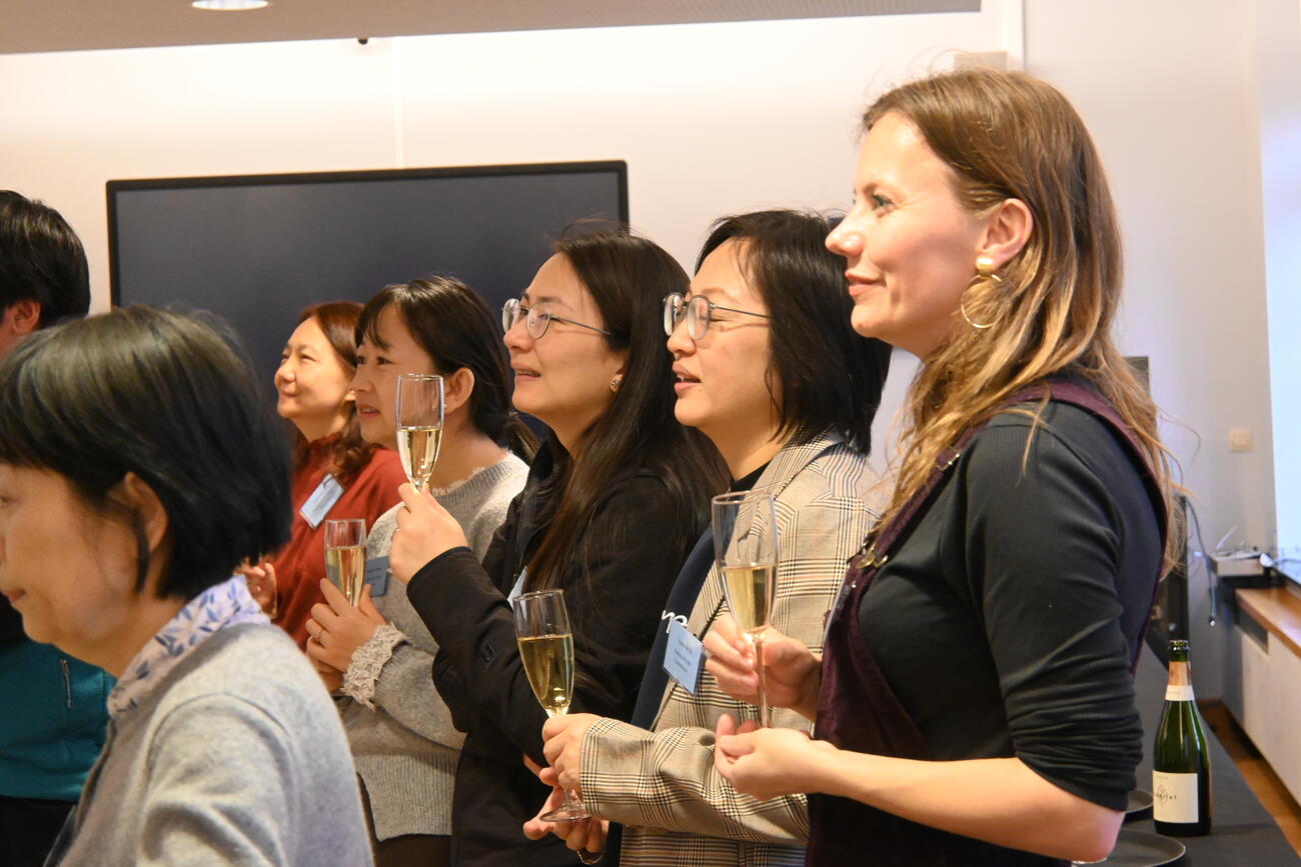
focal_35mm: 75
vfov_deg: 18.2
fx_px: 2711
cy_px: 434
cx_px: 650
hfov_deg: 27.0
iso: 5000
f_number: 6.3
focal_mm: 50
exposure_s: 1/60
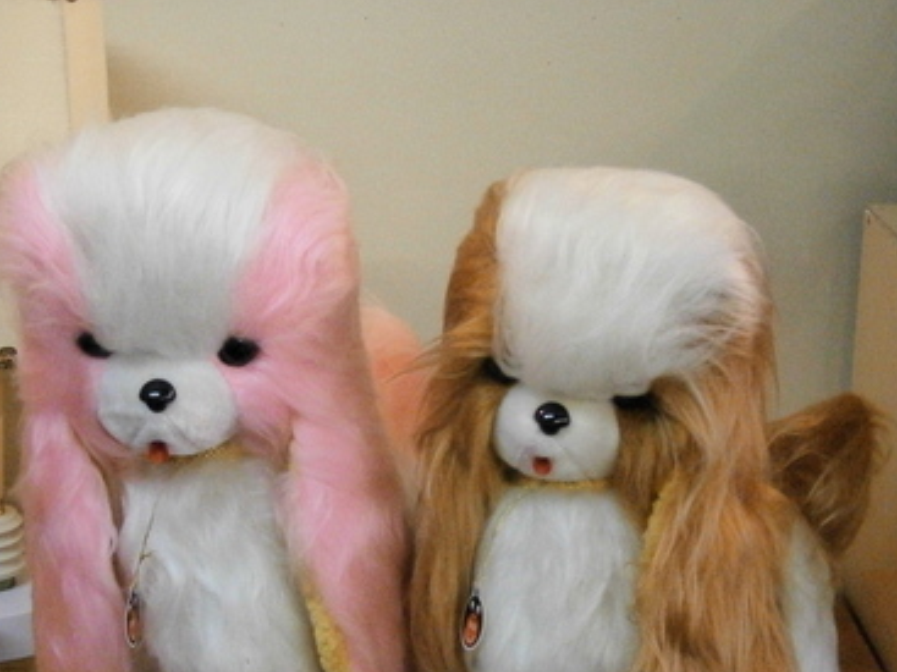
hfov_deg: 30.2
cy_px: 400
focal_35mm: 64
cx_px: 340
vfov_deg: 22.9
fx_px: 1658
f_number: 3.4
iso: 800
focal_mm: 8.3
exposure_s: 1/60
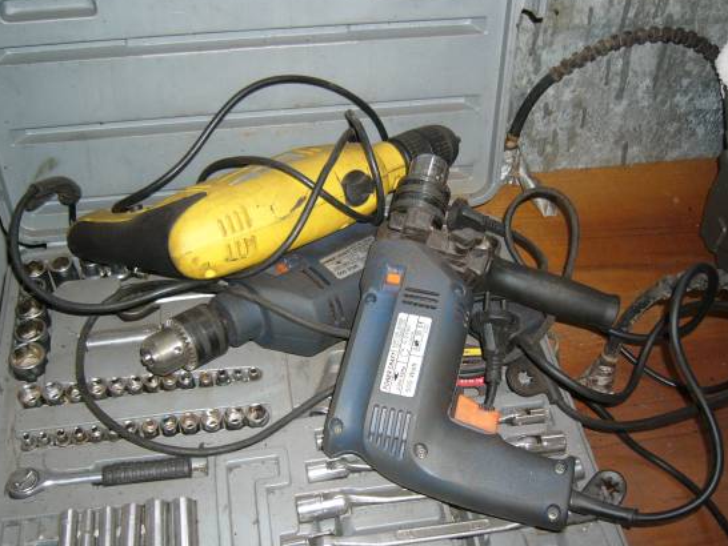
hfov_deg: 45.8
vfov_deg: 35.2
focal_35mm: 41
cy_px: 280
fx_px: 863
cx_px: 356
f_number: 2.8
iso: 100
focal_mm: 5.8
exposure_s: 1/60
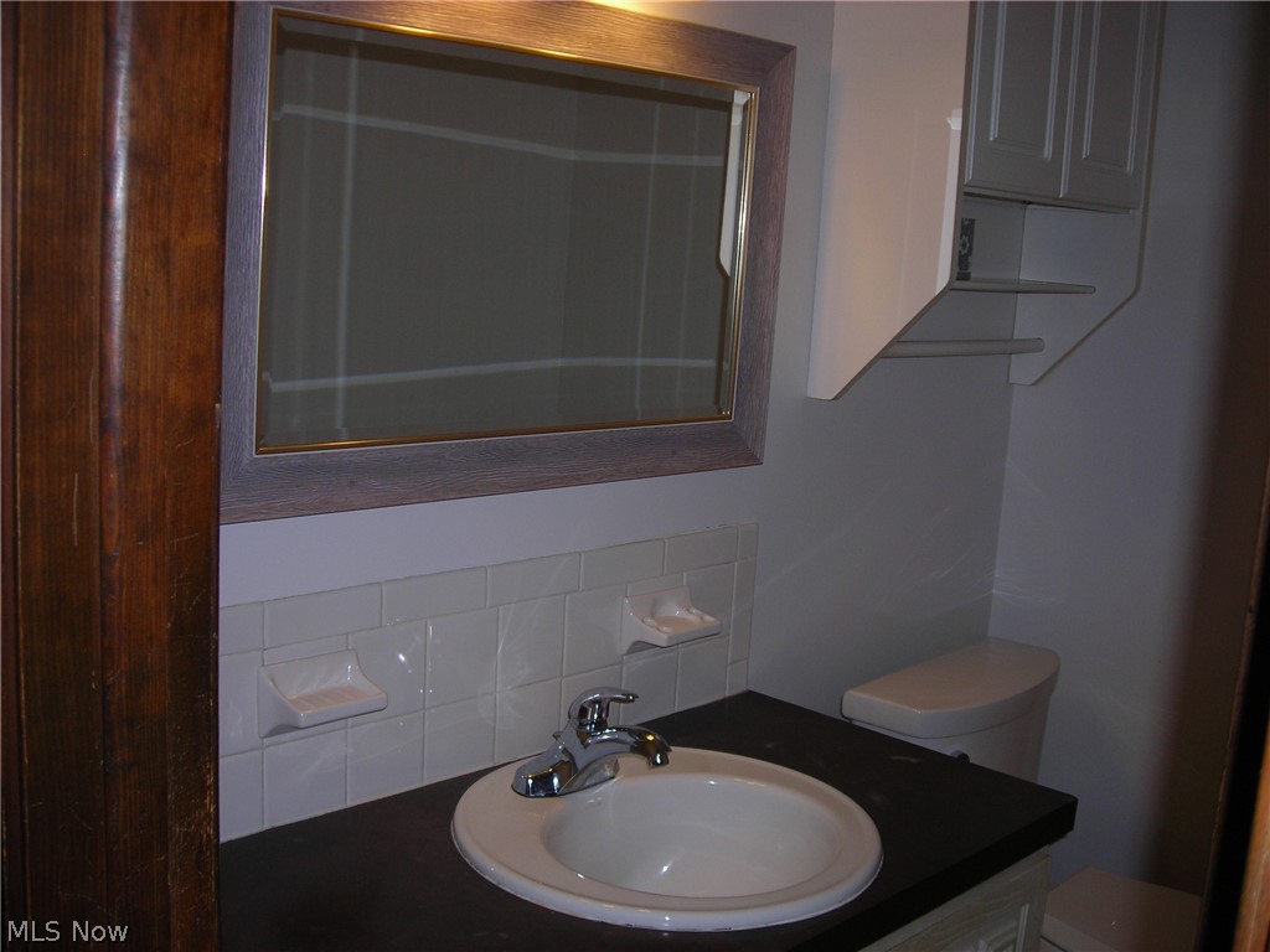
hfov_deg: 49.0
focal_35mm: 38
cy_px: 476
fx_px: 1394
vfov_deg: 37.7
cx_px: 635
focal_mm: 6.3
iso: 50
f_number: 3.2
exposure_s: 1/60.1
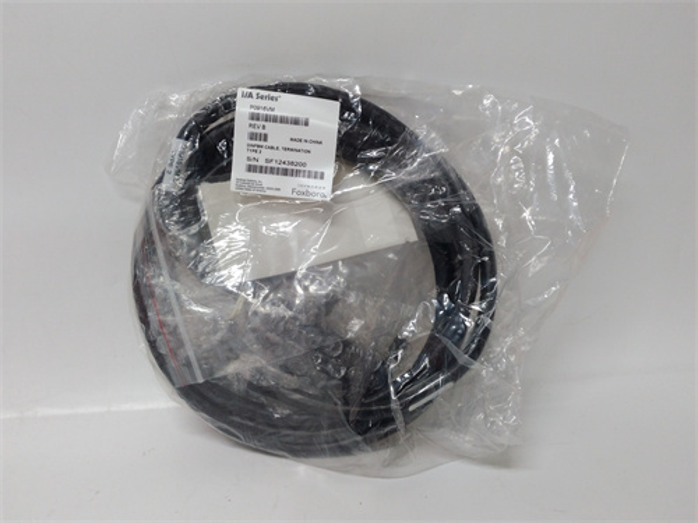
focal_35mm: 27
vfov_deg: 51.4
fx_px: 544
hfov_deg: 65.3
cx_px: 349
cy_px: 262
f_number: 2
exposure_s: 1/33
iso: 182
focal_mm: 3.79
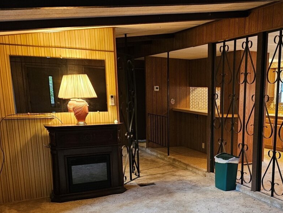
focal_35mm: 41
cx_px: 215
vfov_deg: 34.4
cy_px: 158
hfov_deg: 44.1
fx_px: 335
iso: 500
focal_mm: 6.3
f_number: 1.7
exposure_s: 1/40
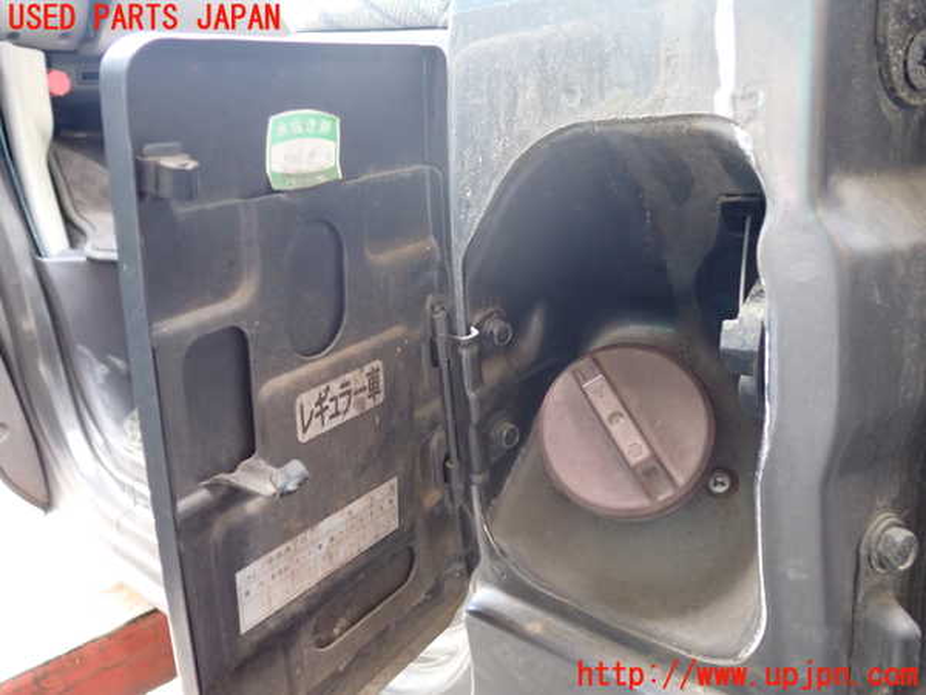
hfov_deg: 60.0
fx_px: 803
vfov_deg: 46.8
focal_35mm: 30
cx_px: 463
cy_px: 348
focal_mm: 5.4
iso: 400
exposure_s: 1/40
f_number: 2.3
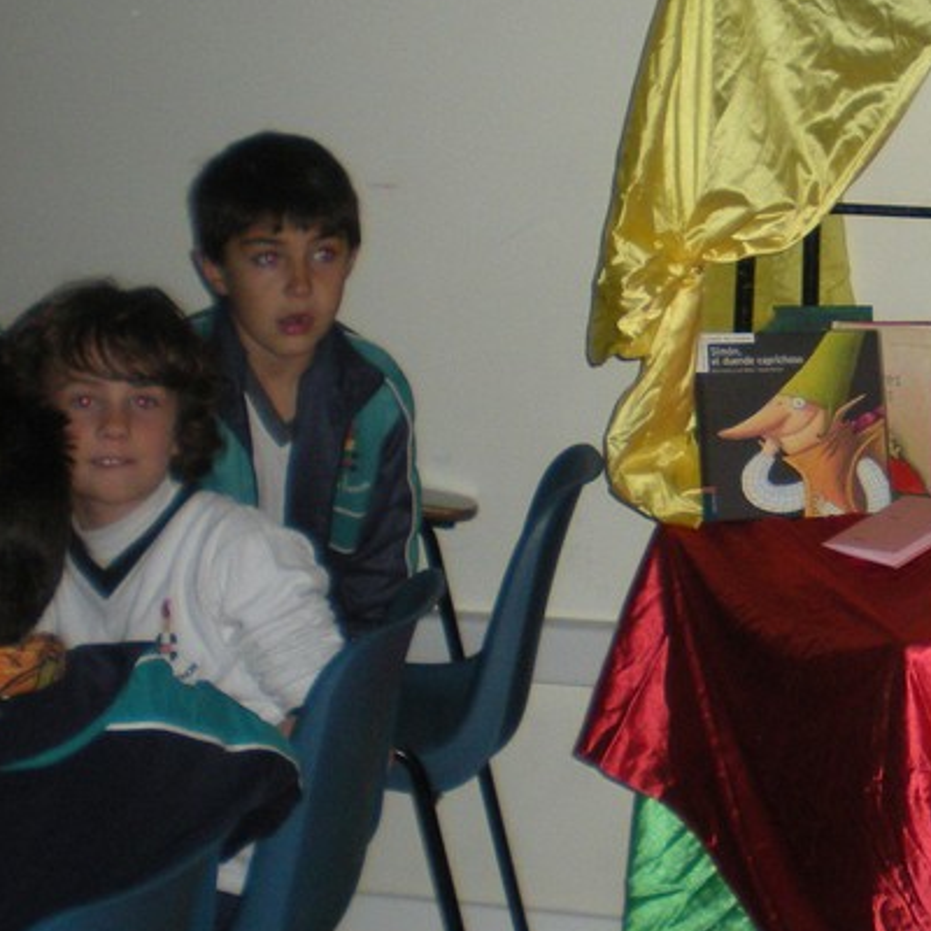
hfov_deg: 19.3
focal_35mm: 86
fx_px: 2617
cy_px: 335
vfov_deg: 20.1
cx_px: 1022
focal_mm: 6.3
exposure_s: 1/60
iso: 152
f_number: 3.1
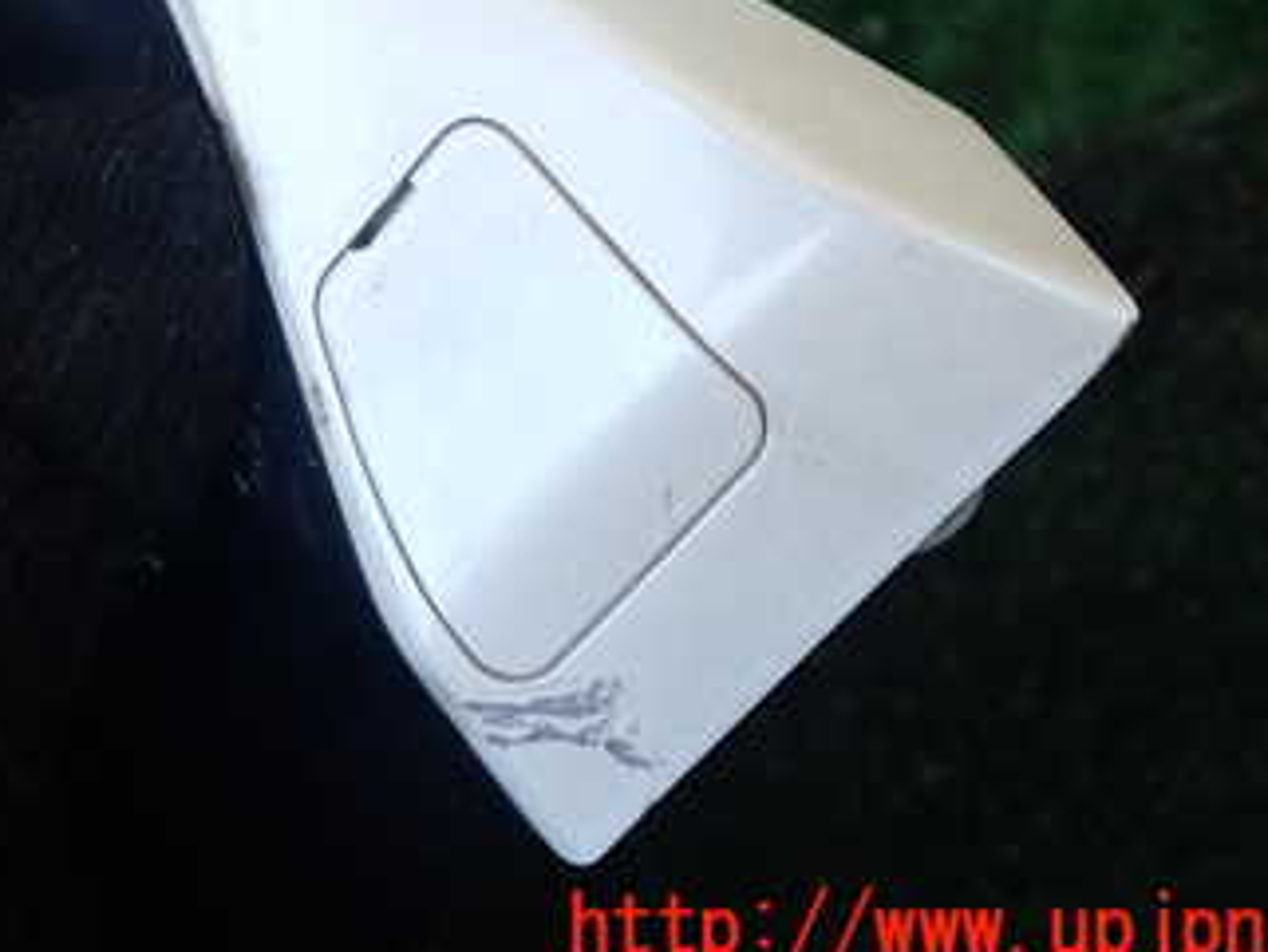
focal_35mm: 56
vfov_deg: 25.3
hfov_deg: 33.5
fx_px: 2052
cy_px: 91
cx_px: 277
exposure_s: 1/80
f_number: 2.3
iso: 100
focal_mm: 5.4
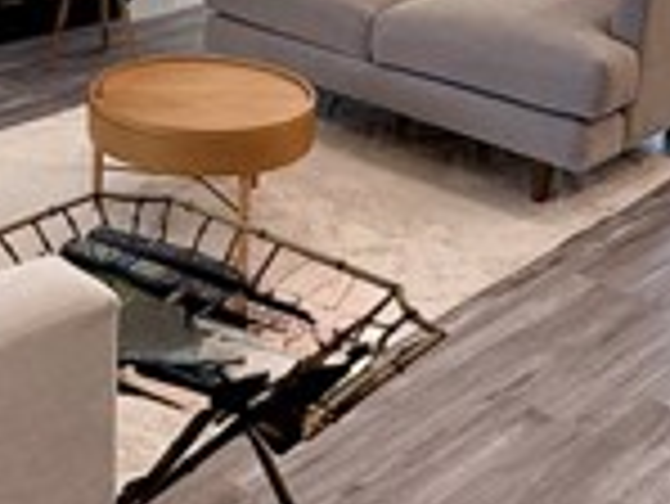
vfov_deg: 22.9
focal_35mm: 60
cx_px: 103
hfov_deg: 31.1
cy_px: -63
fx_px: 1162
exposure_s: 1/120
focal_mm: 2.22
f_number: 2.2
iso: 160
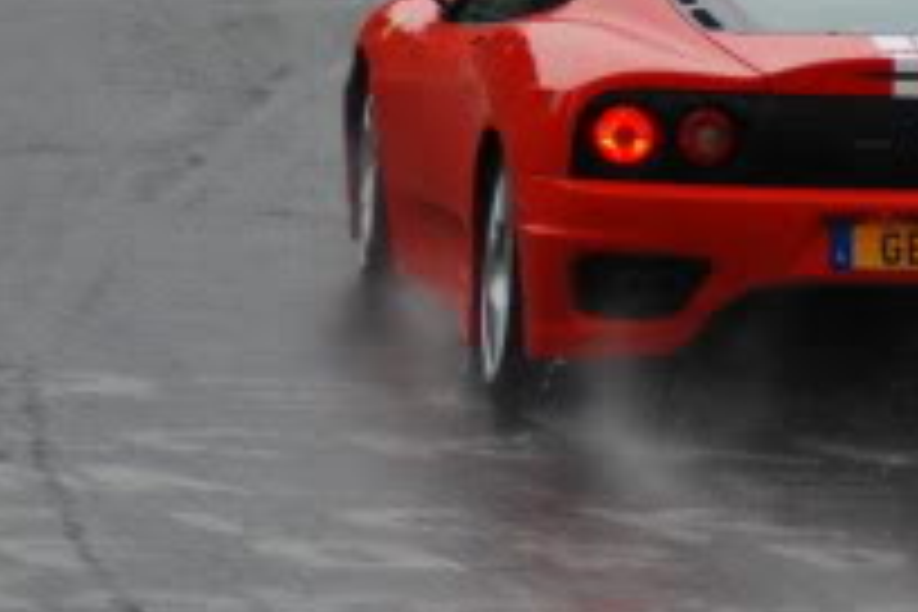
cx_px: 961
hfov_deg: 3.9
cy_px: 196
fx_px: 13437
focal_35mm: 527
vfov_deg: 2.6
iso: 200
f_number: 4
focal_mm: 70
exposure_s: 1/125
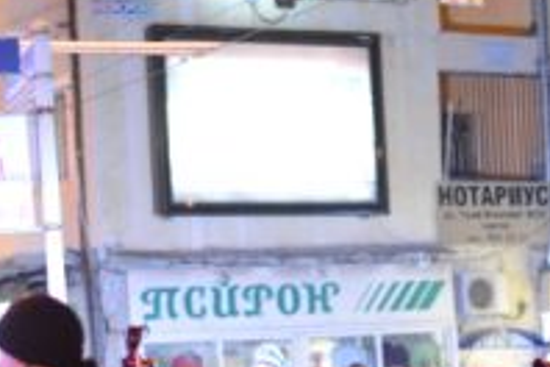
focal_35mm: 164
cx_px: 472
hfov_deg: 12.5
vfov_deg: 8.2
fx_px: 2505
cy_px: 516
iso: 8000
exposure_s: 1/160
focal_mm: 50
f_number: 2
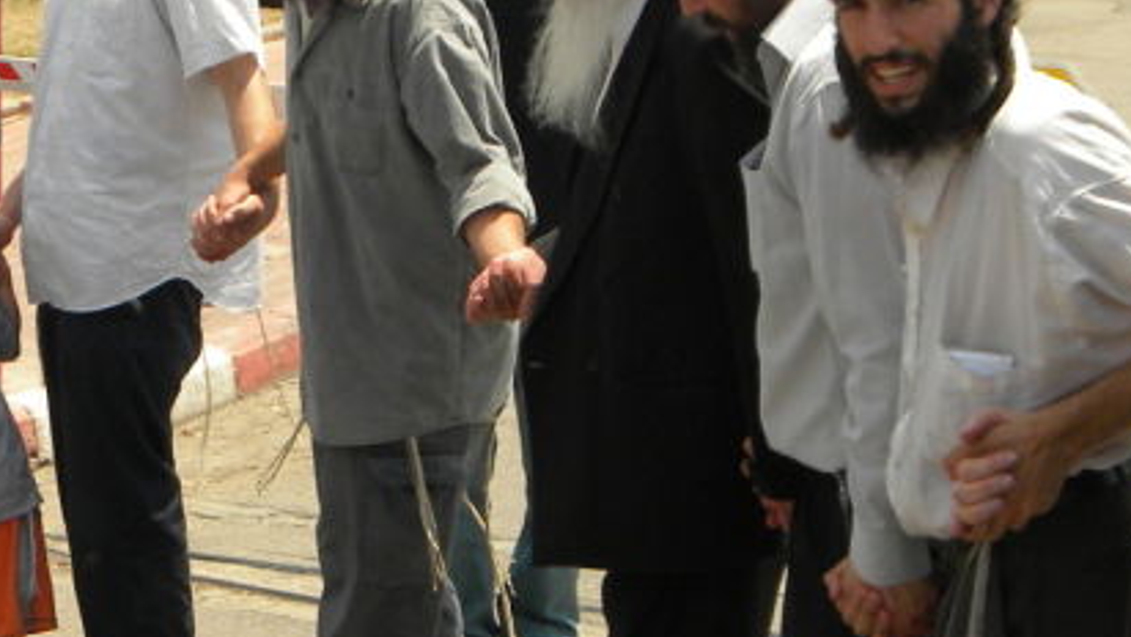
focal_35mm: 111
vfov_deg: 10.9
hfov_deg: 19.1
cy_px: 371
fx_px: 3330
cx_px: 247
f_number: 7.6
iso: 80
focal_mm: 7.3
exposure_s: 1/194
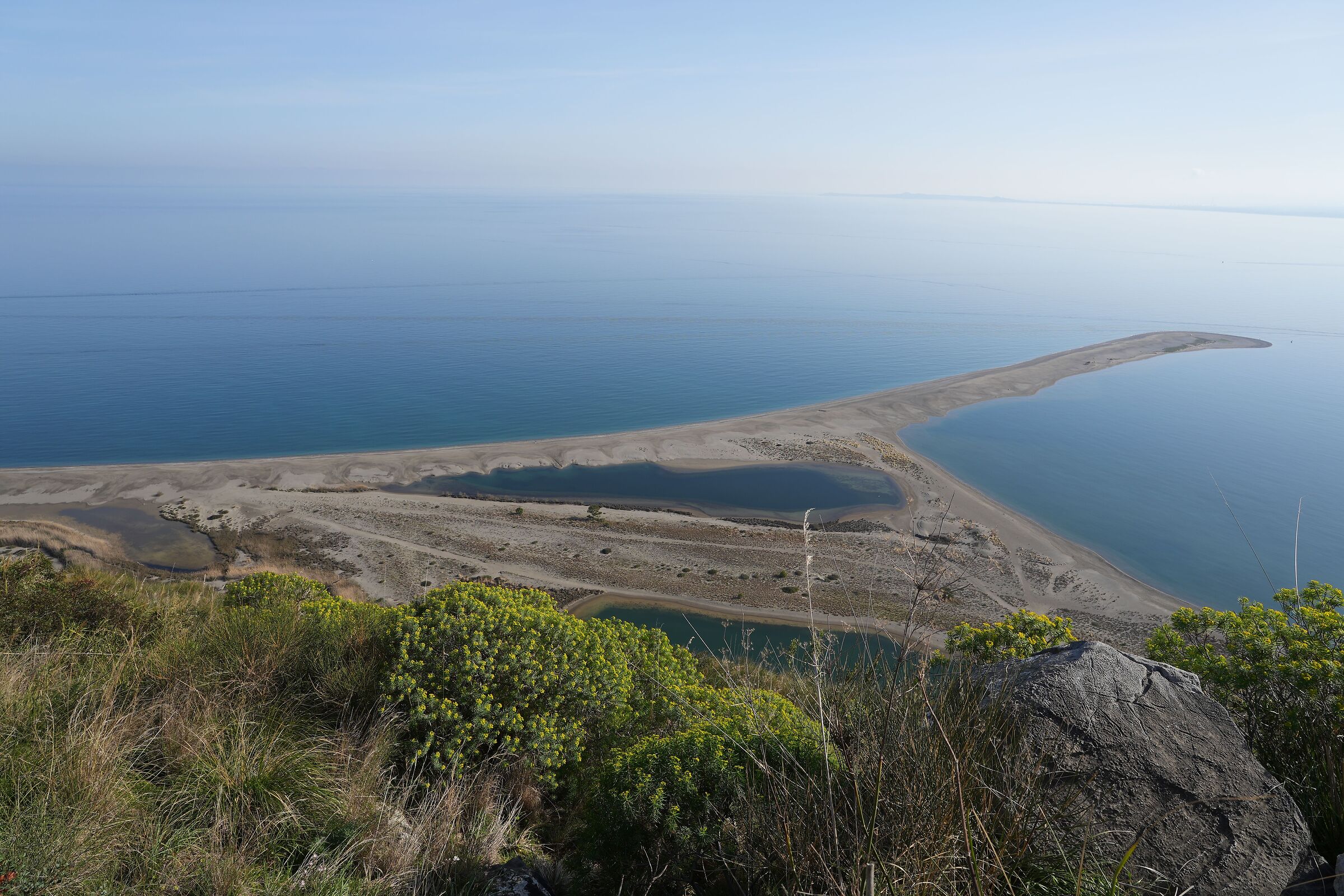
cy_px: 448
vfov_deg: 61.9
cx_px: 672
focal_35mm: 20
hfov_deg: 84.0
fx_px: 747
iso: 100
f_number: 10
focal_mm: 20
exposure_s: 1/125
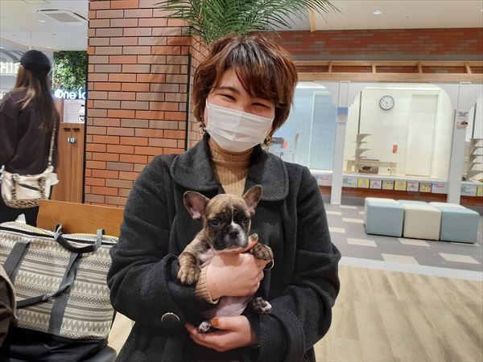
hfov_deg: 65.3
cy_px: 181
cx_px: 242
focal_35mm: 27
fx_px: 377
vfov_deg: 51.4
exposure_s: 1/50
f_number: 1.9
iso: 80
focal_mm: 3.6
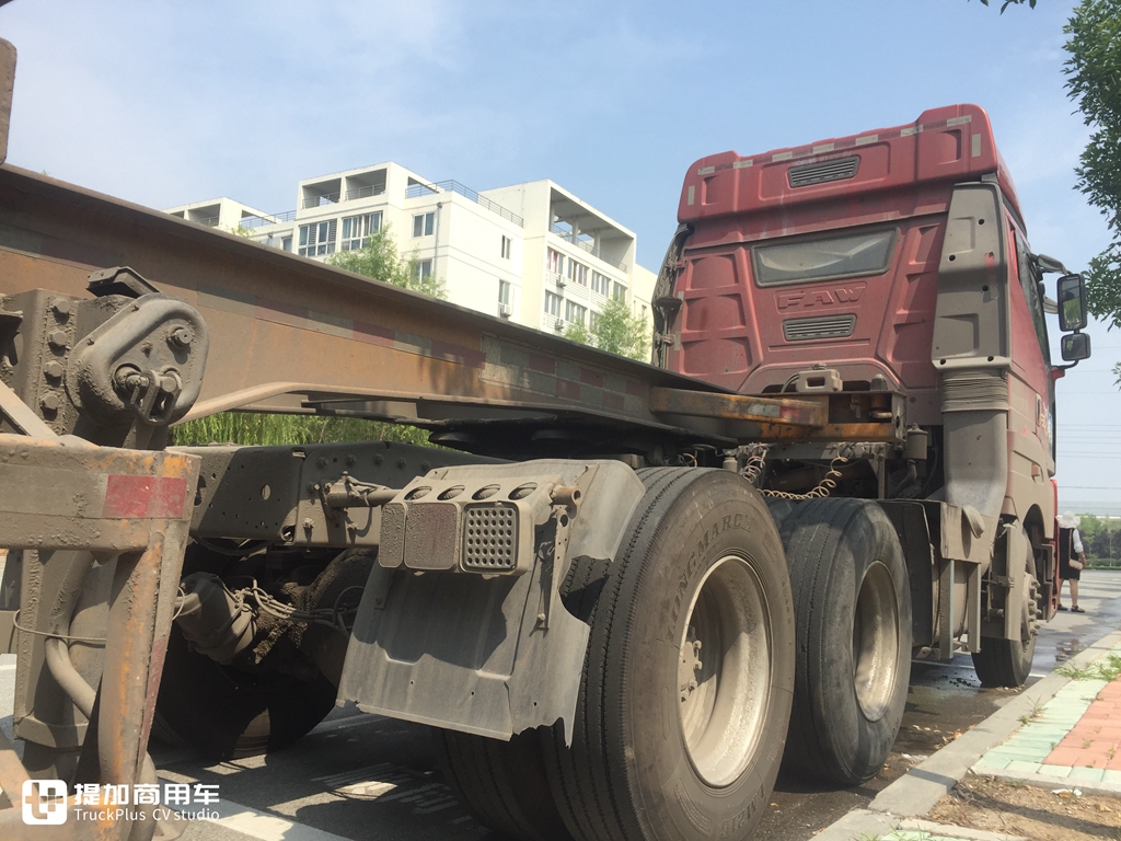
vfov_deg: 48.2
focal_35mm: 29
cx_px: 560
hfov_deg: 61.7
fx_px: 939
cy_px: 420
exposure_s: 1/1199
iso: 32
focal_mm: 4.15
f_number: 2.2
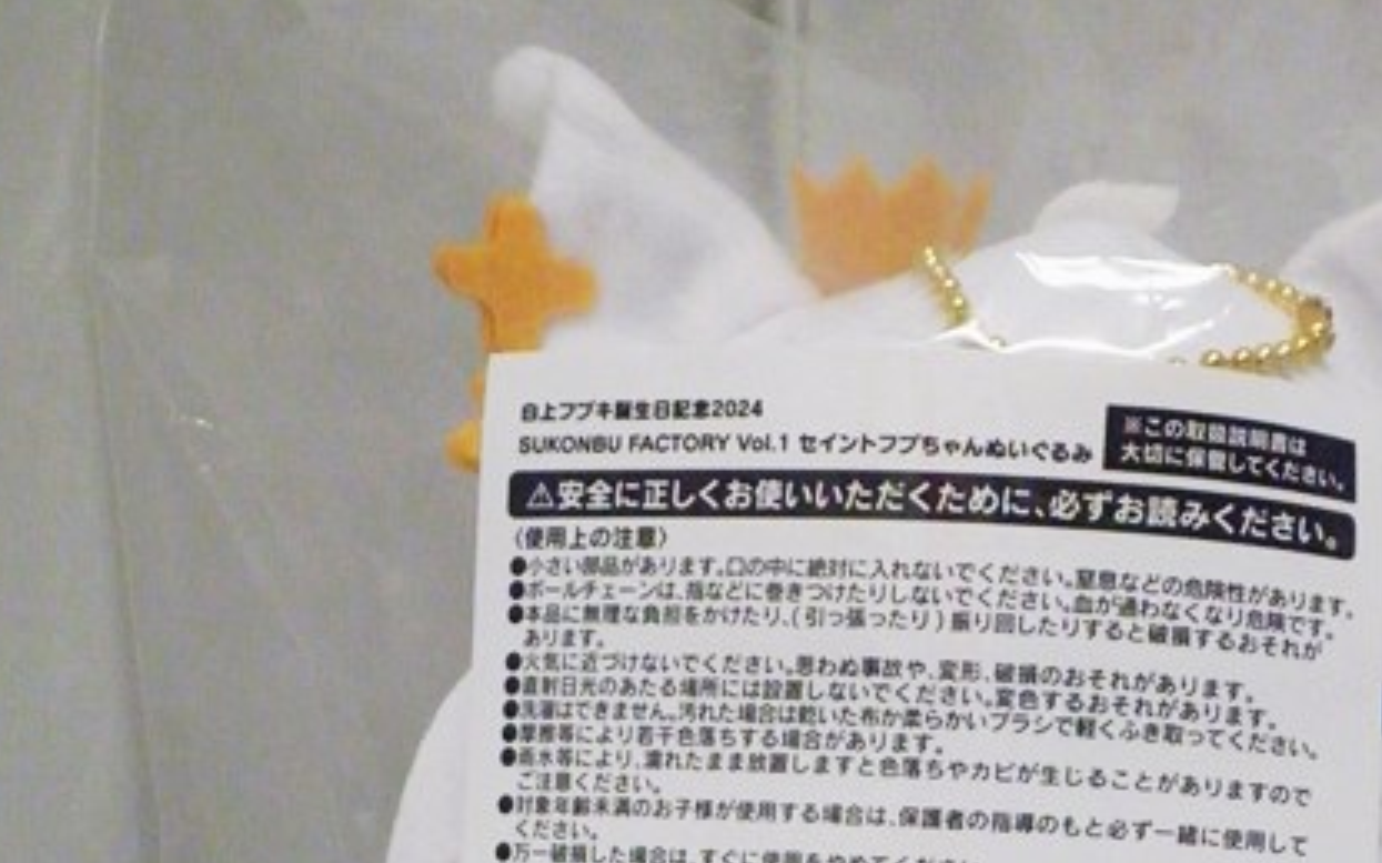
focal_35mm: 96
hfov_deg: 21.5
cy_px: 1006
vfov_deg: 13.3
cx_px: 949
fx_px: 3614
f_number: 3.4
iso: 800
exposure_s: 1/125
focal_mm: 8.3
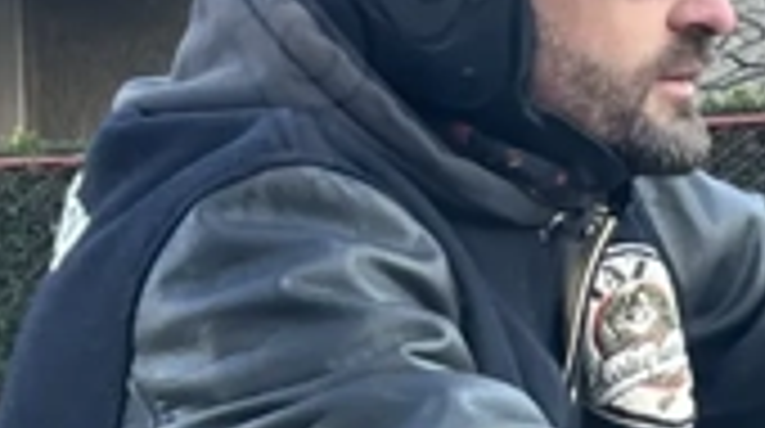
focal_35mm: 167
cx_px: 1233
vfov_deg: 6.9
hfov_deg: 12.2
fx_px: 3382
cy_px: 991
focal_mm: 5.7
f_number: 1.5
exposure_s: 1/121
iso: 50
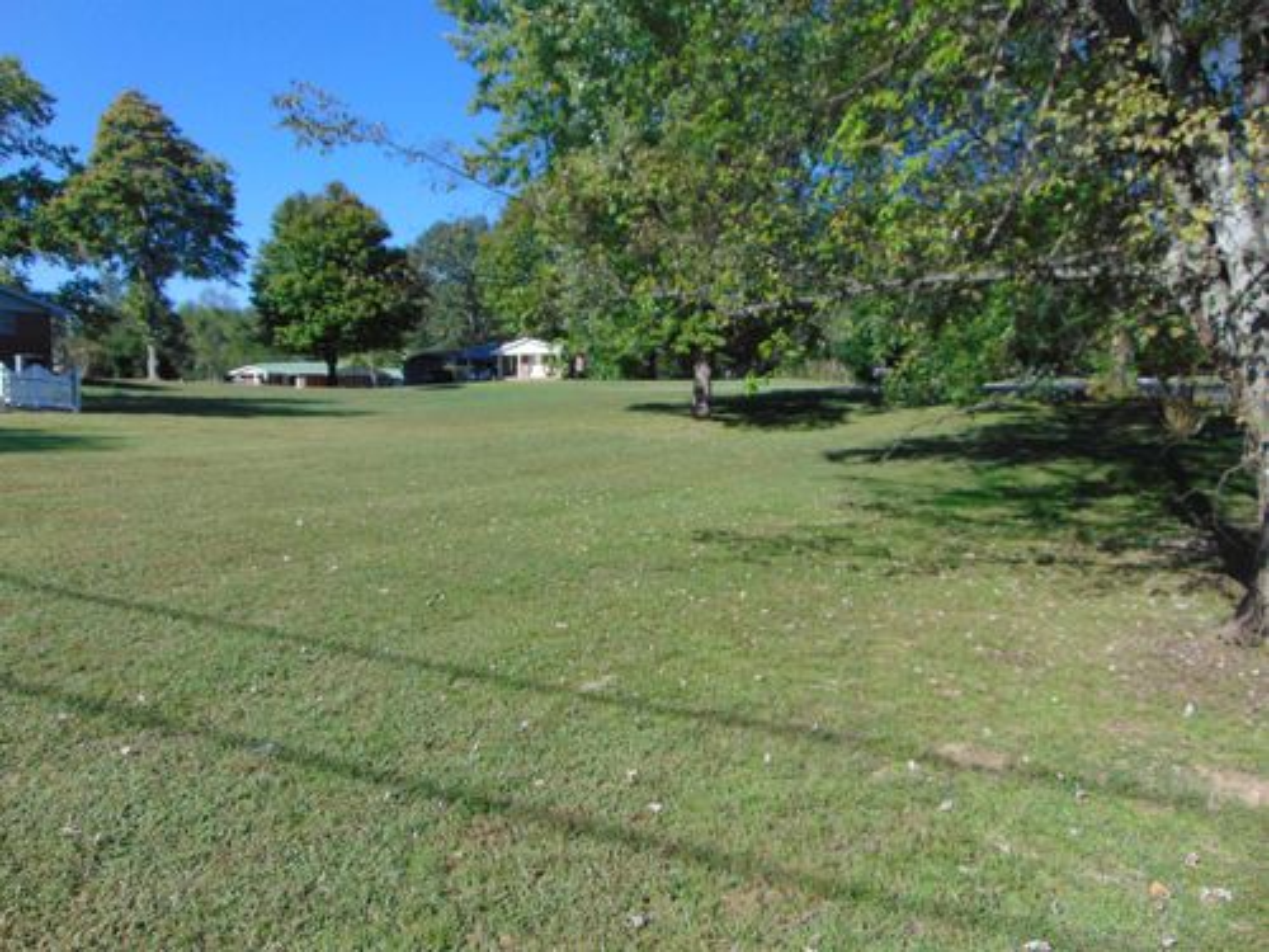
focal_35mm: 25
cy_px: 476
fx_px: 916
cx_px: 634
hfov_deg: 69.4
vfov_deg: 54.9
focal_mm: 4.5
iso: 80
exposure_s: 1/1000
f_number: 3
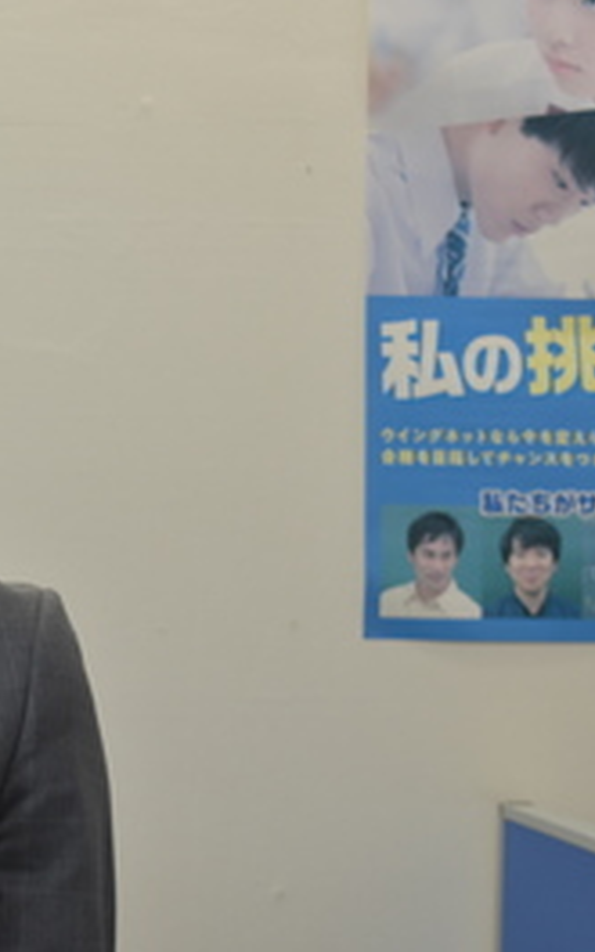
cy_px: 418
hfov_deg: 11.5
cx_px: -177
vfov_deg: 18.8
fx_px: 2880
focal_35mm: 111
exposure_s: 1/125
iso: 400
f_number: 5.6
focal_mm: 40
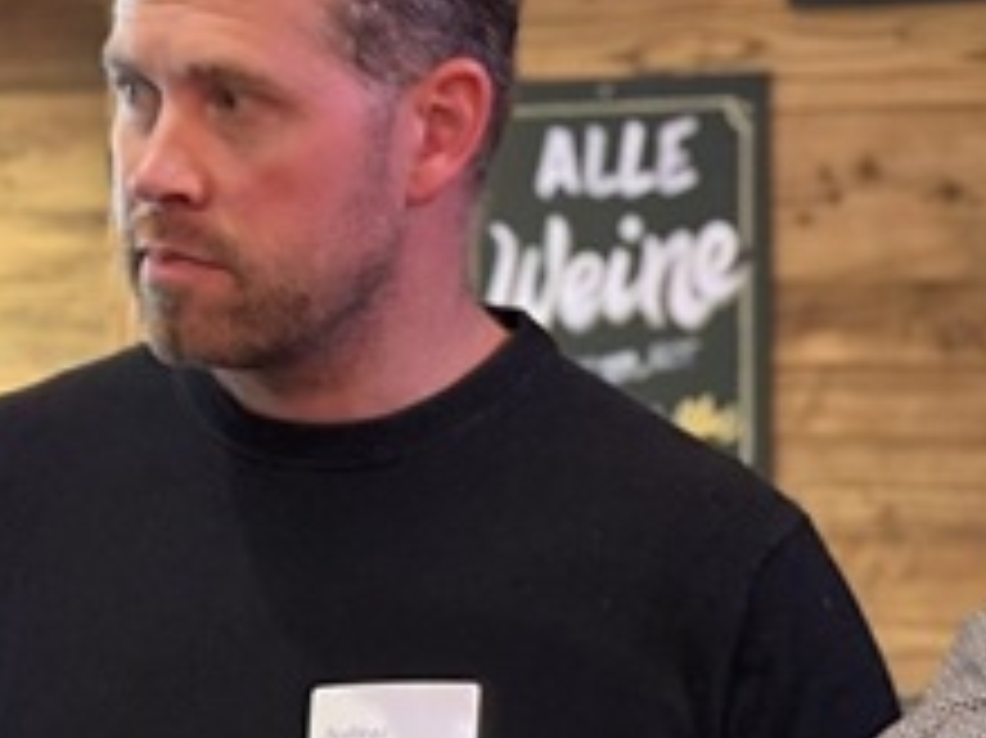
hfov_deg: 10.4
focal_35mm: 190
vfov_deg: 7.8
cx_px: 315
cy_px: 724
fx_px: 5409
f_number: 1.6
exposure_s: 1/20
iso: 500
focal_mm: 5.96
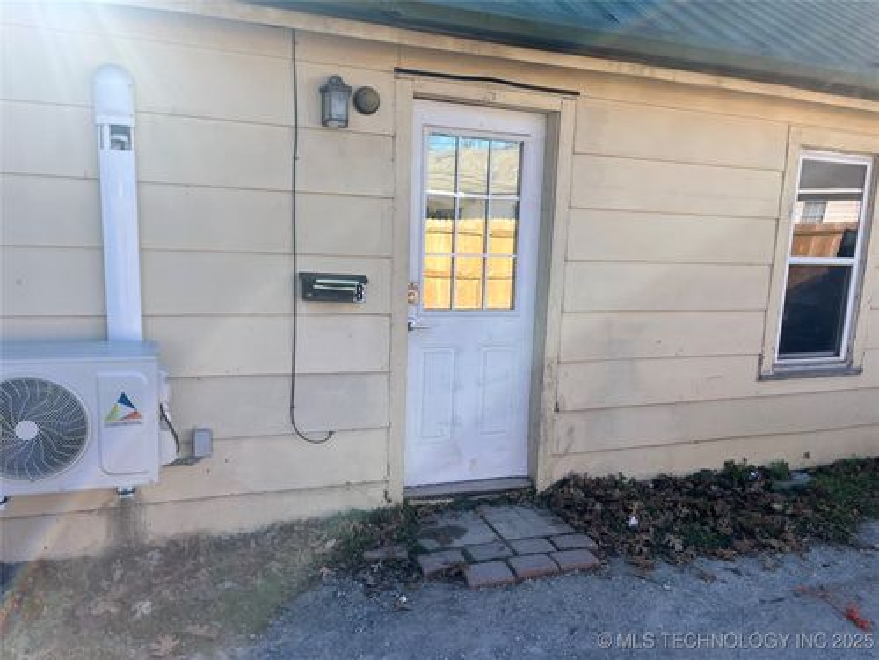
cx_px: 440
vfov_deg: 53.1
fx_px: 660
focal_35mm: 26
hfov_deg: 67.3
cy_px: 330
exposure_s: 1/1623
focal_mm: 5.1
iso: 50
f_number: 1.6
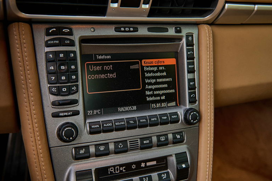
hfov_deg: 50.7
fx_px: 287
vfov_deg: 35.0
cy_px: 90
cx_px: 136
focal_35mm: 38
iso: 1000
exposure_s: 1/80
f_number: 6.3
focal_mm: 38
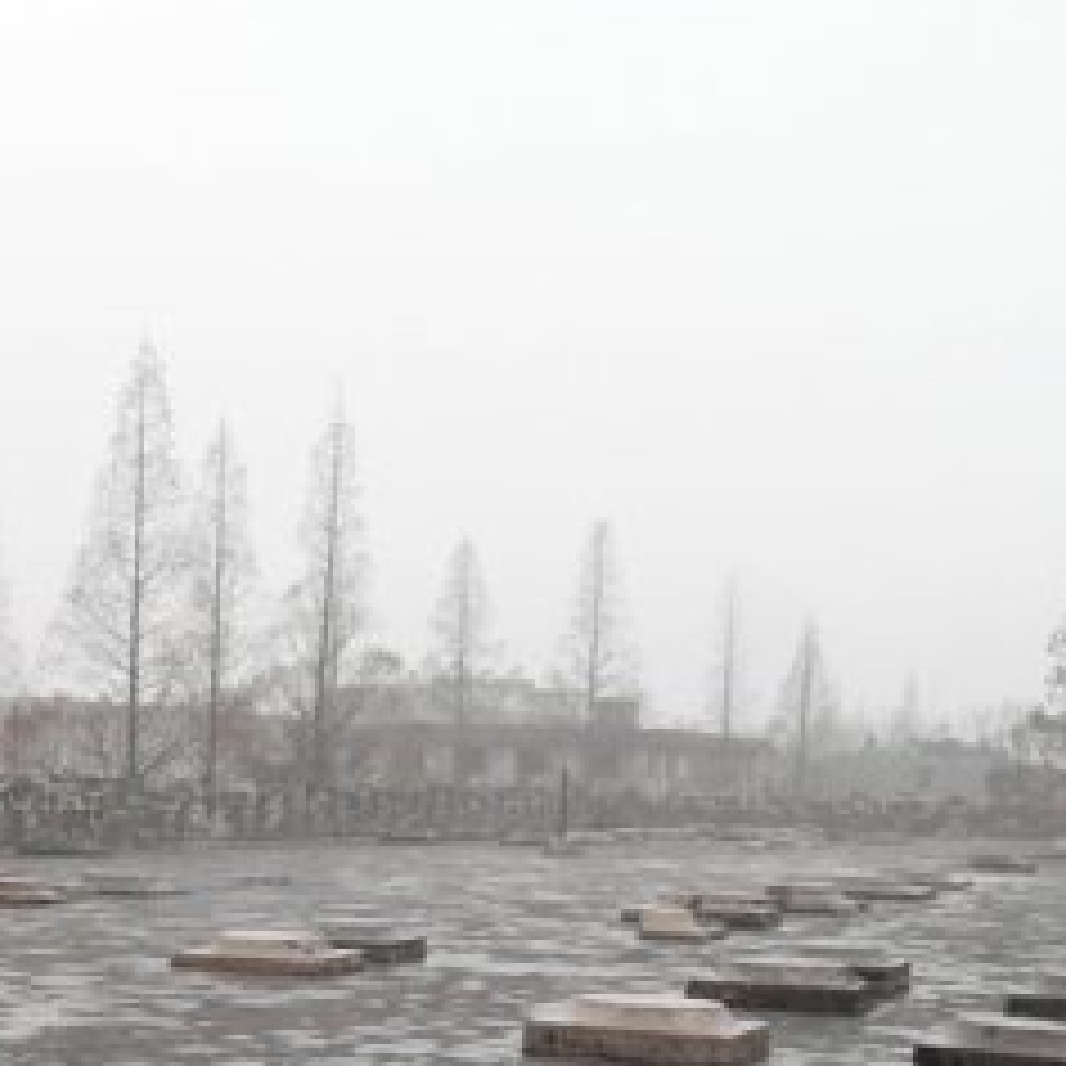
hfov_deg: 22.9
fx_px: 2509
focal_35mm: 72
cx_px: -36
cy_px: 1113
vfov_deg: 22.9
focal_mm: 5
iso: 80
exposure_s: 1/125
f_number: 3.4
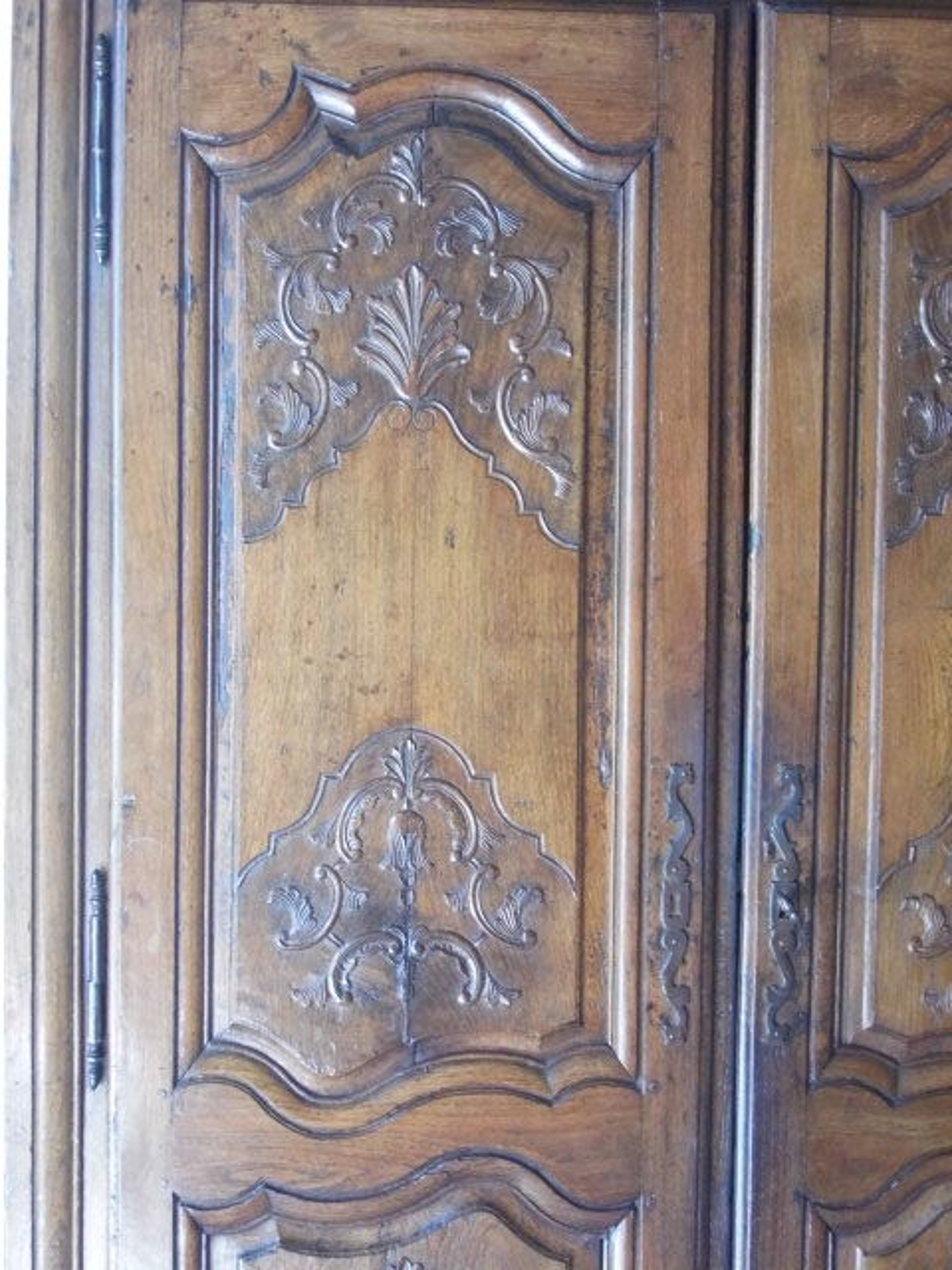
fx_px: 2383
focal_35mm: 65
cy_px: 635
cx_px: 476
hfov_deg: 22.6
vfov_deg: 29.8
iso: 400
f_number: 3.7
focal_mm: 11.7
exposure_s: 1/25
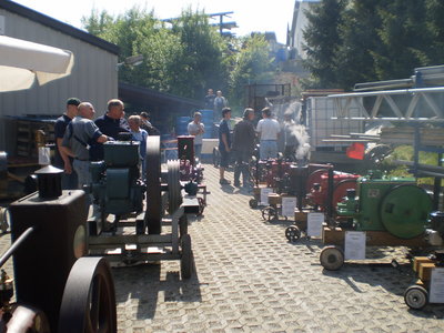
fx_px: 462
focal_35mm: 36
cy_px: 166
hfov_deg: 51.4
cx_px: 222
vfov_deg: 39.7
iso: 64
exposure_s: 1/800
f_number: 3.1
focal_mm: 6.3
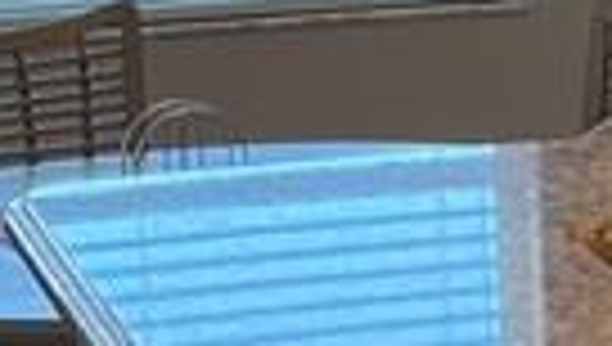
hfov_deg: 10.0
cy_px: -229
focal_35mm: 213
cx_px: 590
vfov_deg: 5.7
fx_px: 3462
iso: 50
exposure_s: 1/160
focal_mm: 5.7
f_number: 1.5
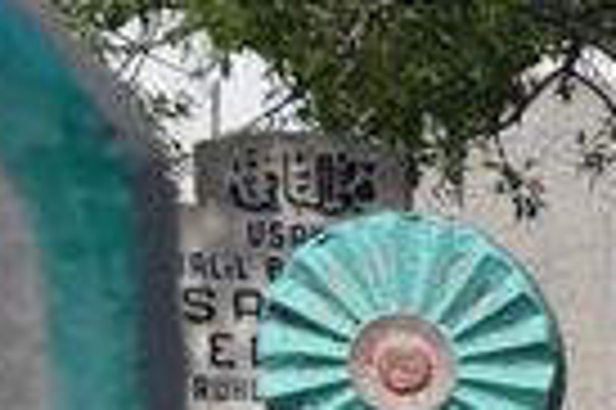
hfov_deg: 6.0
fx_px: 5384
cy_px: 1014
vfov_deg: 4.3
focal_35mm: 315
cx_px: 1992
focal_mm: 32
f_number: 8
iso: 100
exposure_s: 1/250
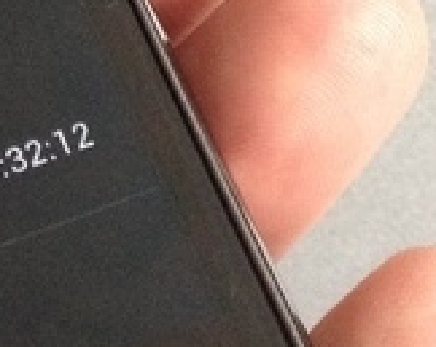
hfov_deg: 11.0
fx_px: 2177
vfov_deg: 9.1
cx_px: -223
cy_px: 16
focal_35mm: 169
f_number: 2.4
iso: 200
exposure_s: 1/20
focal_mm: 4.28
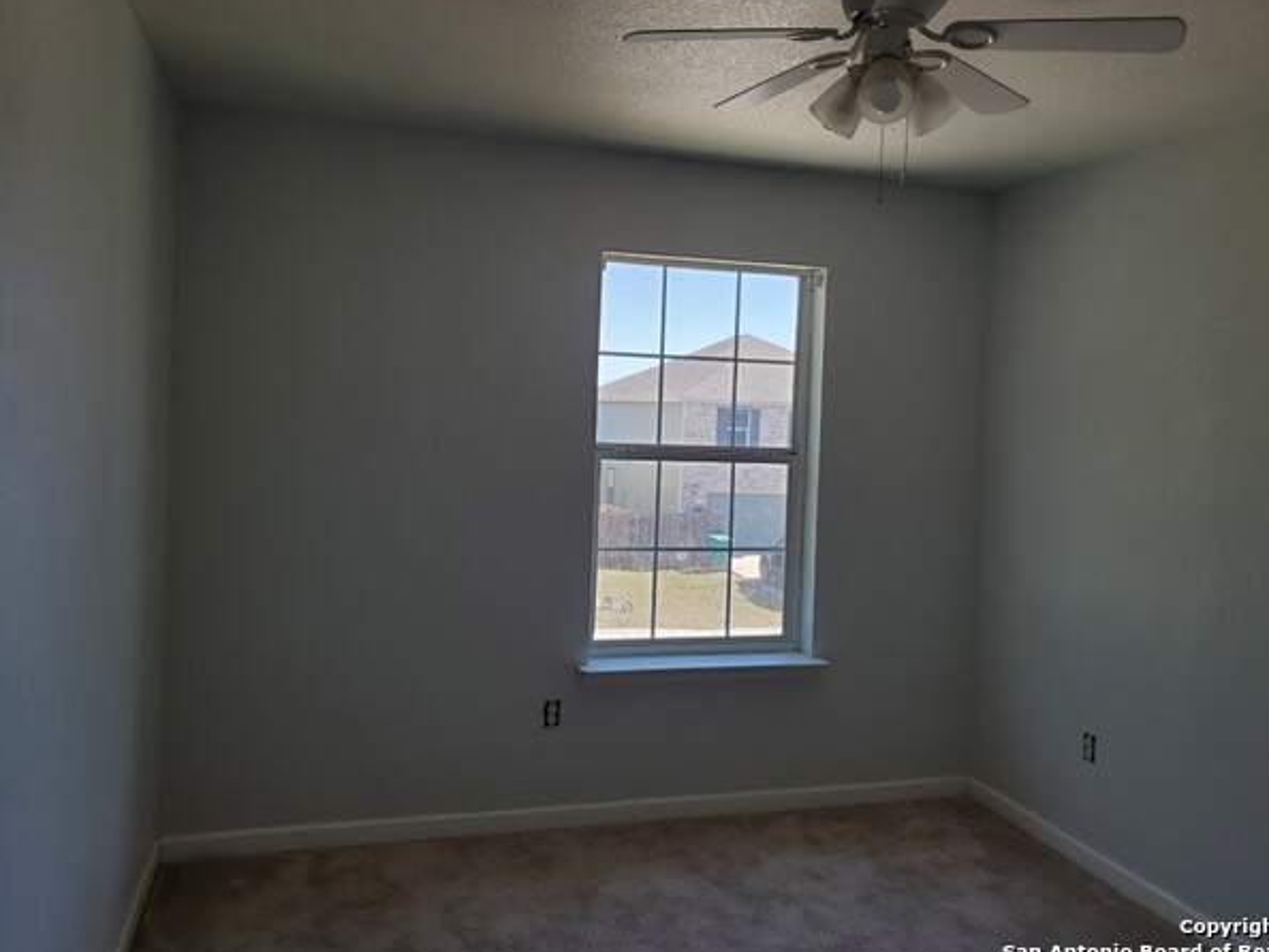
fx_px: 1027
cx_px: 667
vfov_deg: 49.8
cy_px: 453
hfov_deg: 63.4
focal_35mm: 28
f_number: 1.5
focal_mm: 4.3
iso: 50
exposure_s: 1/332
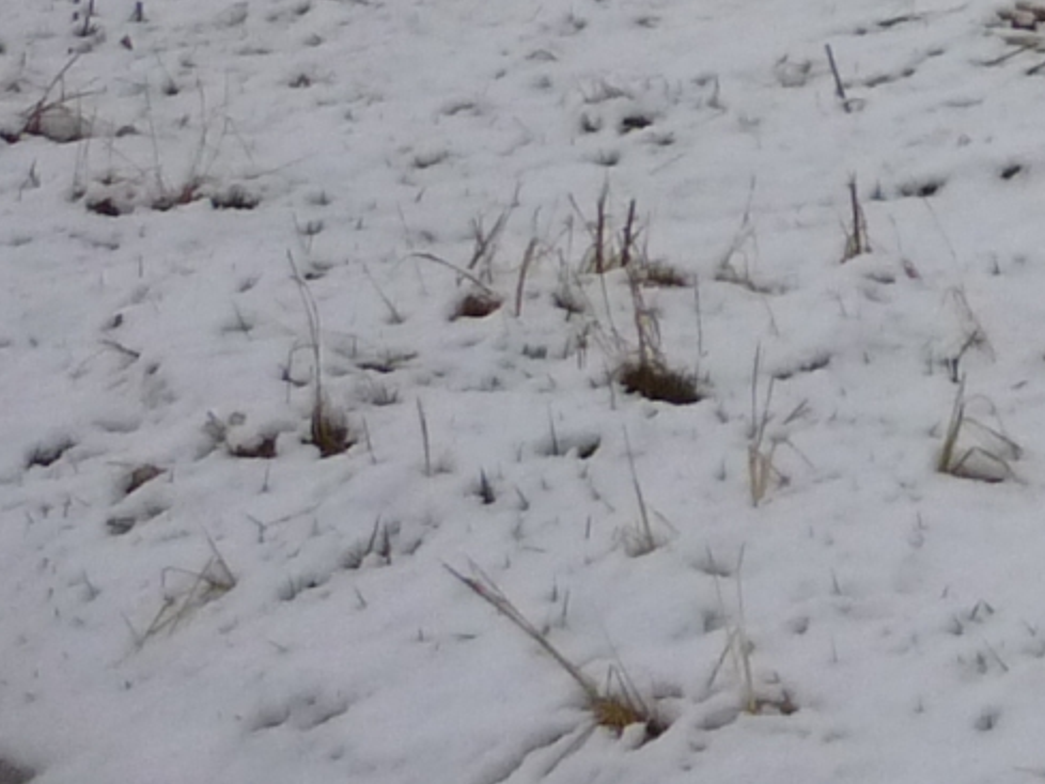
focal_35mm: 152
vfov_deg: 8.9
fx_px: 4590
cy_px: -1003
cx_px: 2308
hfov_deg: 11.3
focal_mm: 5.5
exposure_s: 1/400
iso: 200
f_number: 2.8
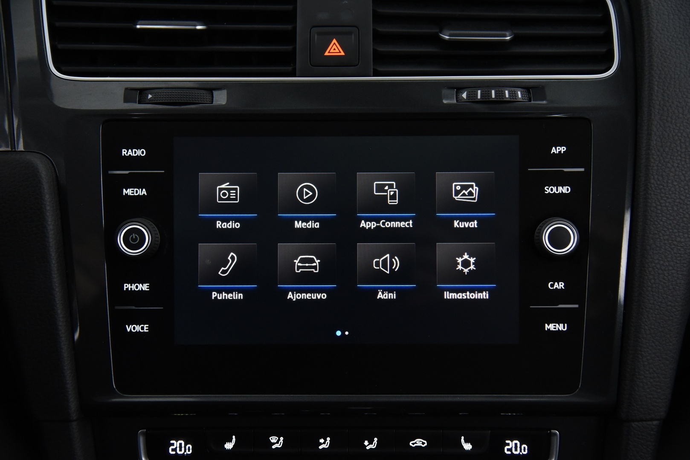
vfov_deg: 28.1
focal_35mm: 48
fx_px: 920
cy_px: 230
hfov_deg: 41.1
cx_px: 345
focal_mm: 48
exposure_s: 1/40
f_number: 4
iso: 4000
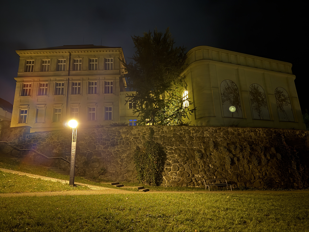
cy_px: 116
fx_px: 214
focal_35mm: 24
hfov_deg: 71.6
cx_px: 154
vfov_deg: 56.8
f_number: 1.78
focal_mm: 6.76
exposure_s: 1/5
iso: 1250
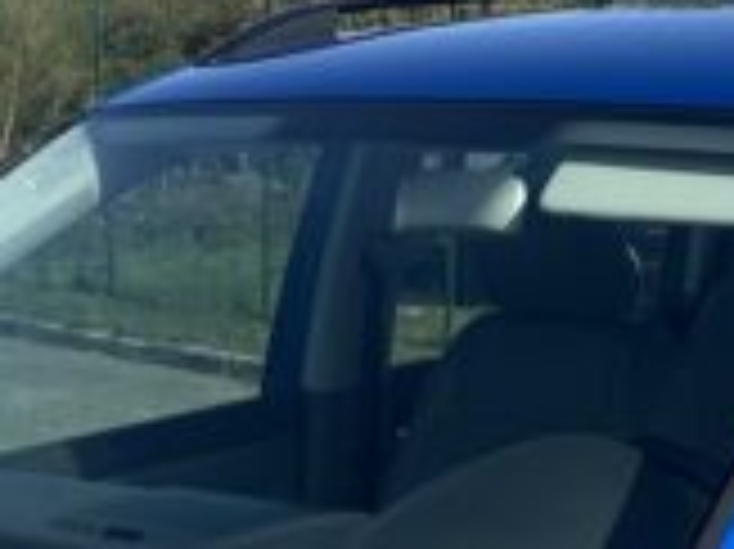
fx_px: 2500
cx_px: 432
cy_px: 963
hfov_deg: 16.7
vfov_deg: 11.7
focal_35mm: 118
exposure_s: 1/3597
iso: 80
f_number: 1.78
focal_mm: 6.86
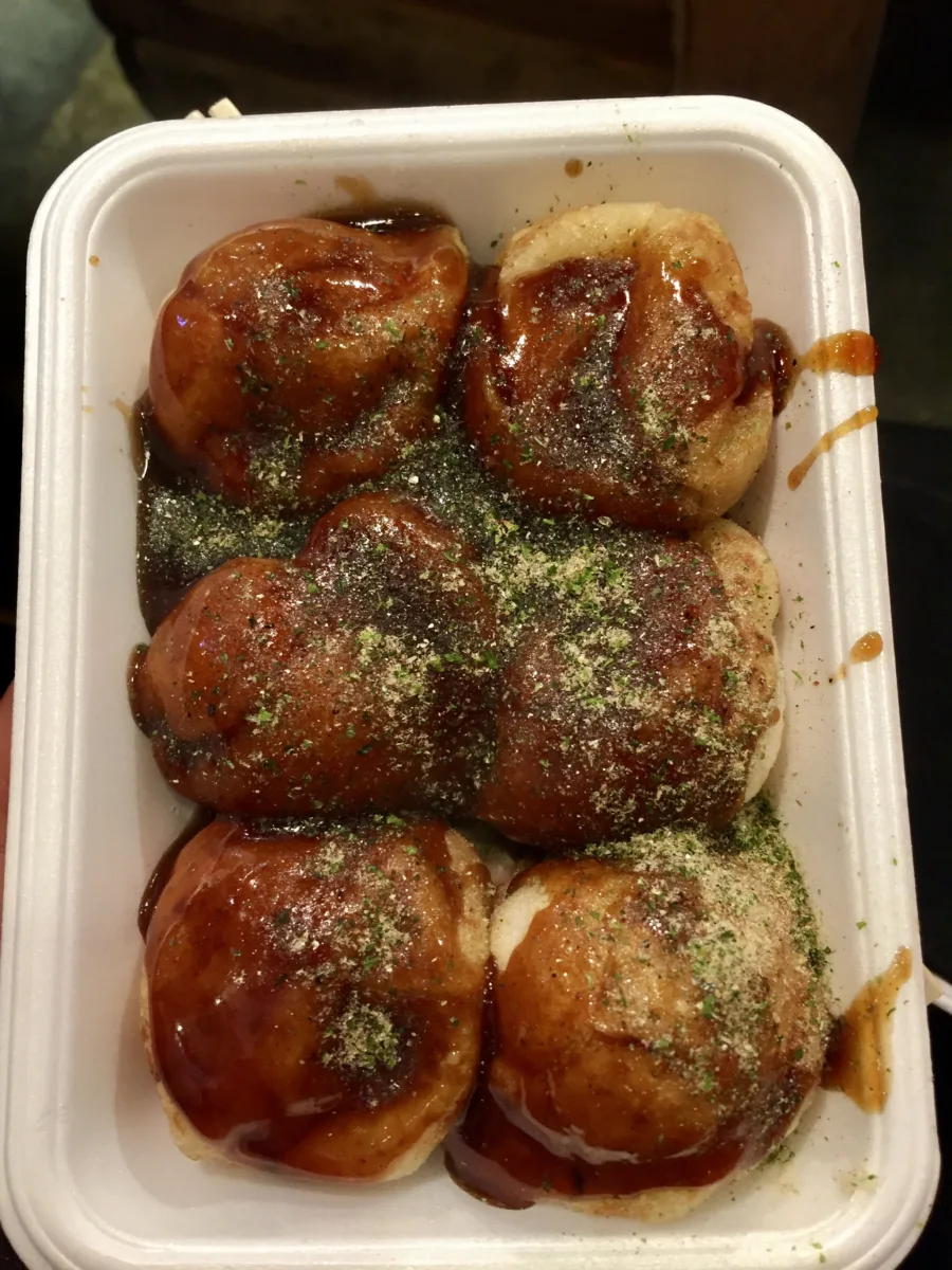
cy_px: 635
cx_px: 476
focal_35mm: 29
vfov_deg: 61.7
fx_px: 1063
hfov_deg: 48.2
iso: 125
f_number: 2.2
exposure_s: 1/30
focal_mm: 4.15
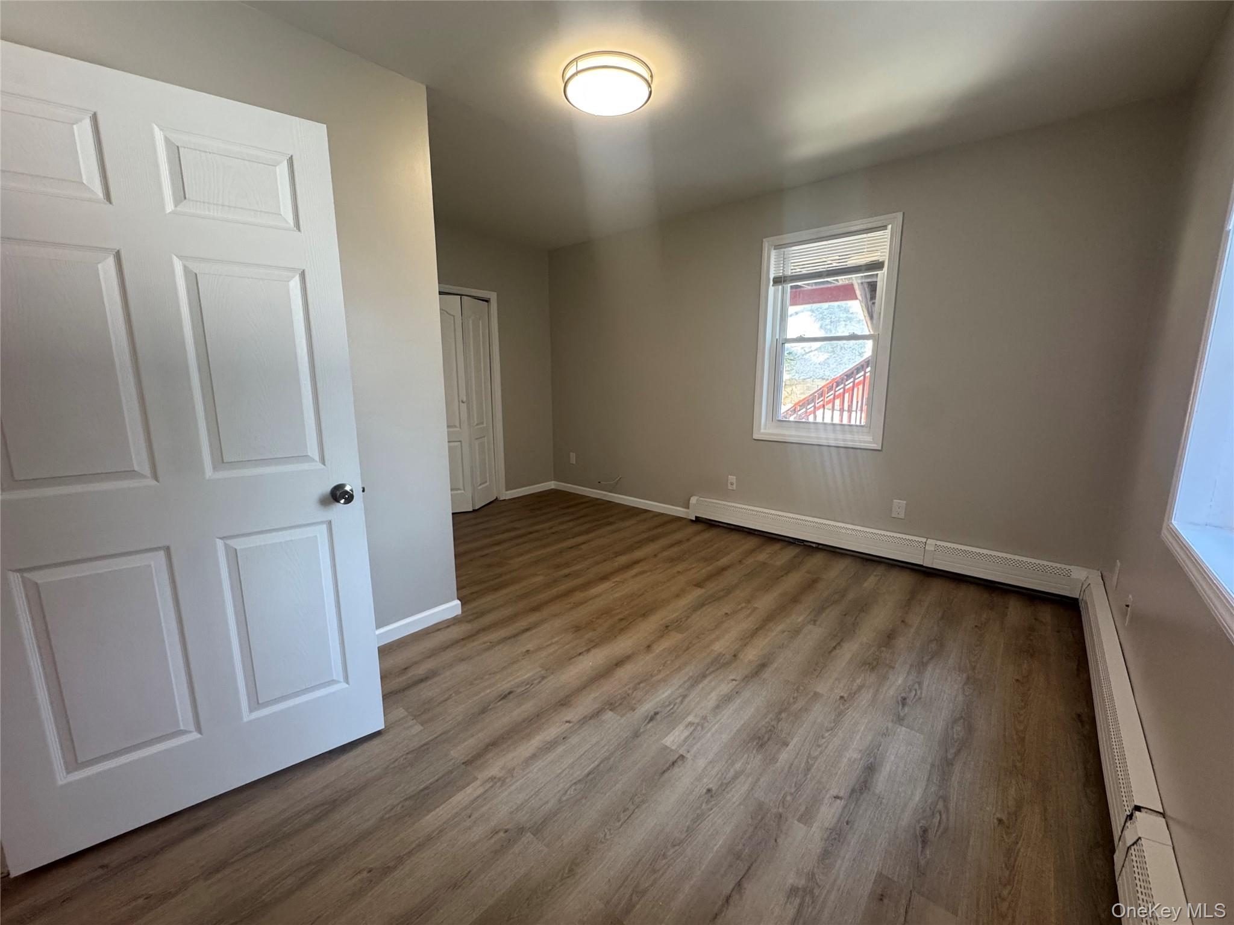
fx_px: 499
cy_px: 462
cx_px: 617
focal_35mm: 14
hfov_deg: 102.1
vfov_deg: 85.7
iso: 250
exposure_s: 1/120
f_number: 2.2
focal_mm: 2.22
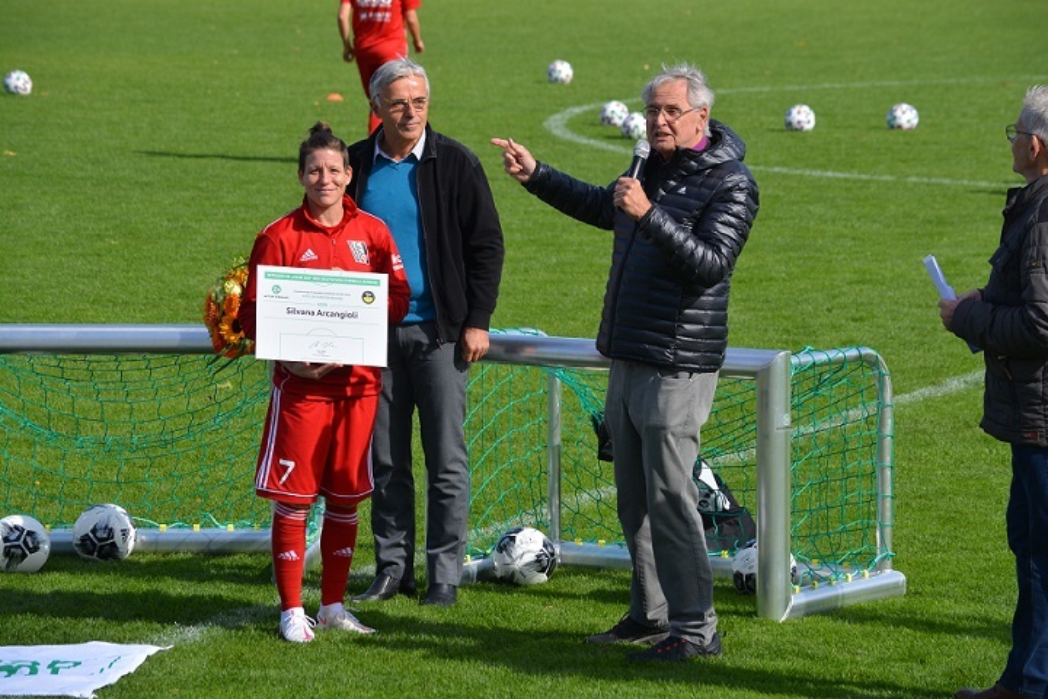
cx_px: 524
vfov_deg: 6.8
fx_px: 5895
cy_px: 350
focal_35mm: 202
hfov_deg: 10.2
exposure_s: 1/800
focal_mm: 135
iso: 200
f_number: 7.1
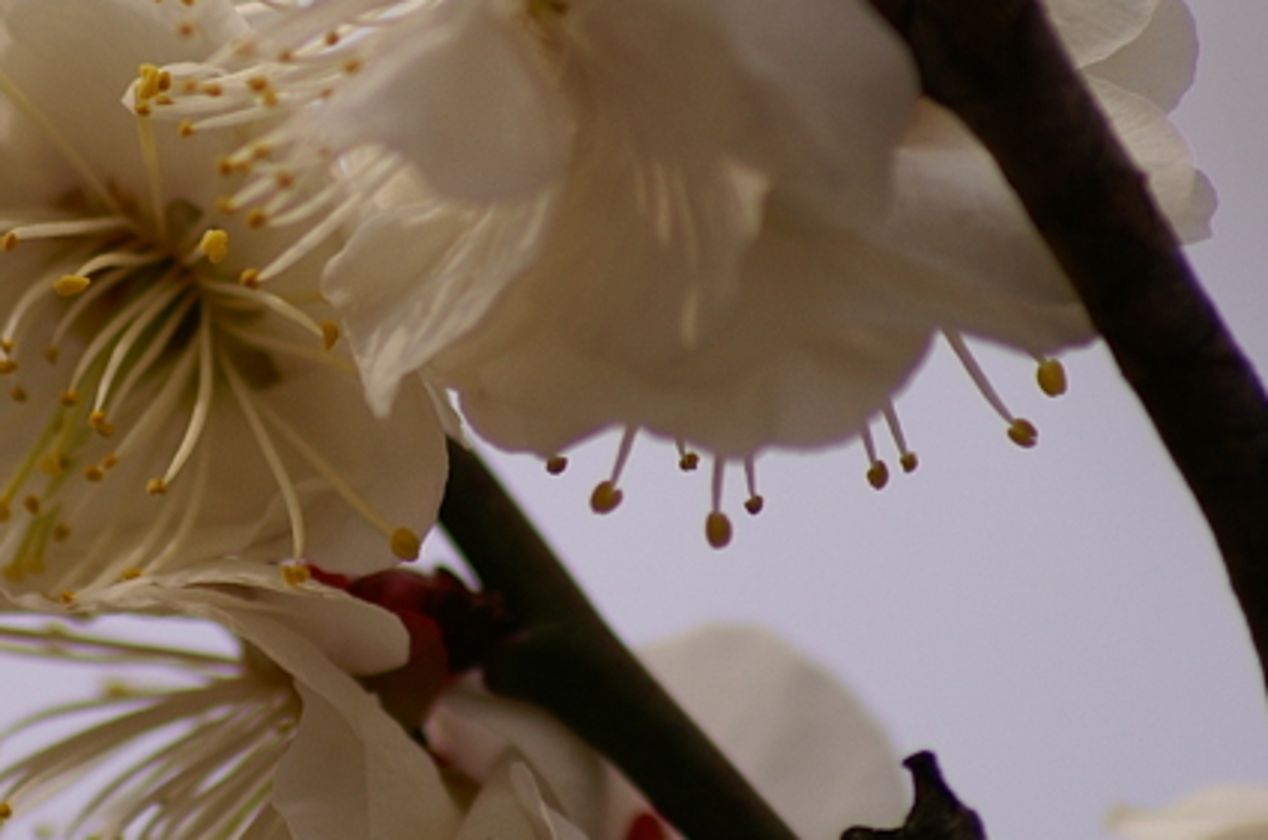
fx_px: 25488
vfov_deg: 1.9
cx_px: 156
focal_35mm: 725
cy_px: 248
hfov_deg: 2.8
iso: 100
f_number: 5.6
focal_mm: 200
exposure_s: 1/1250
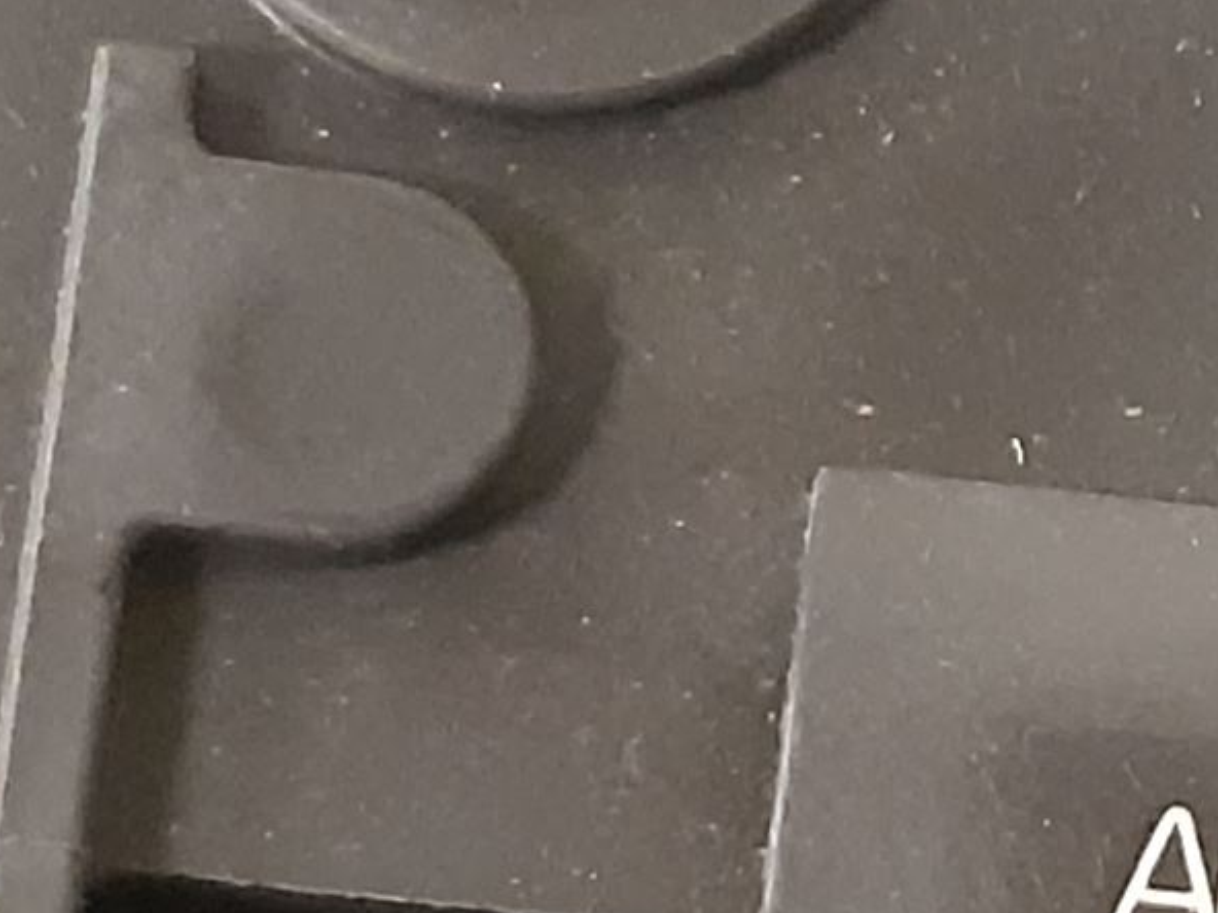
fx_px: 3167
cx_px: 1848
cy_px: 833
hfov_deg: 19.0
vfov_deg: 16.2
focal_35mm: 90
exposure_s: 1/20
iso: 640
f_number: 1.7
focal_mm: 3.93
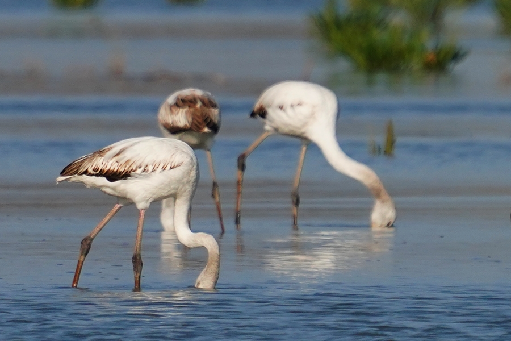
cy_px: 170
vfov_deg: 2.3
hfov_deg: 3.5
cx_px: 256
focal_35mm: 594
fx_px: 8431
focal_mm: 594
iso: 400
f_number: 7.1
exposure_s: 1/2000
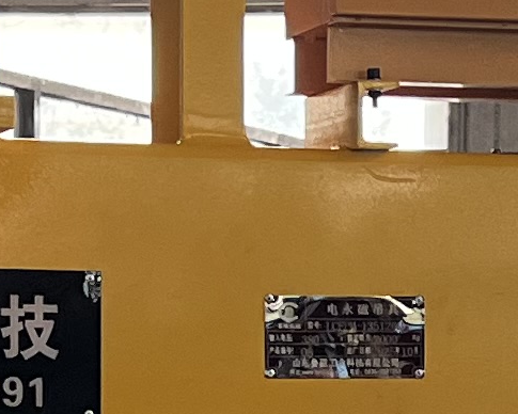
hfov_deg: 9.1
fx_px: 3235
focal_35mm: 211
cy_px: 686
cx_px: 450
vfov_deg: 7.2
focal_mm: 5.7
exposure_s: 1/109
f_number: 1.5
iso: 125
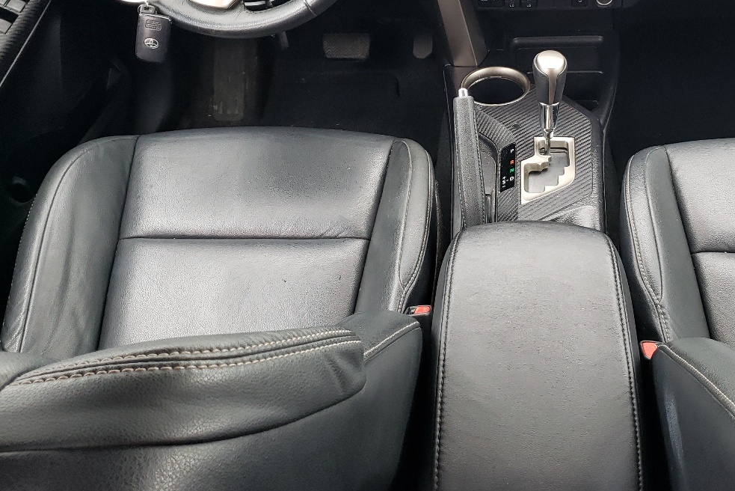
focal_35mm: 44
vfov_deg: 30.1
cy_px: 131
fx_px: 899
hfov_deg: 44.1
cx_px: 467
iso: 111
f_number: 1.5
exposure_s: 1/50
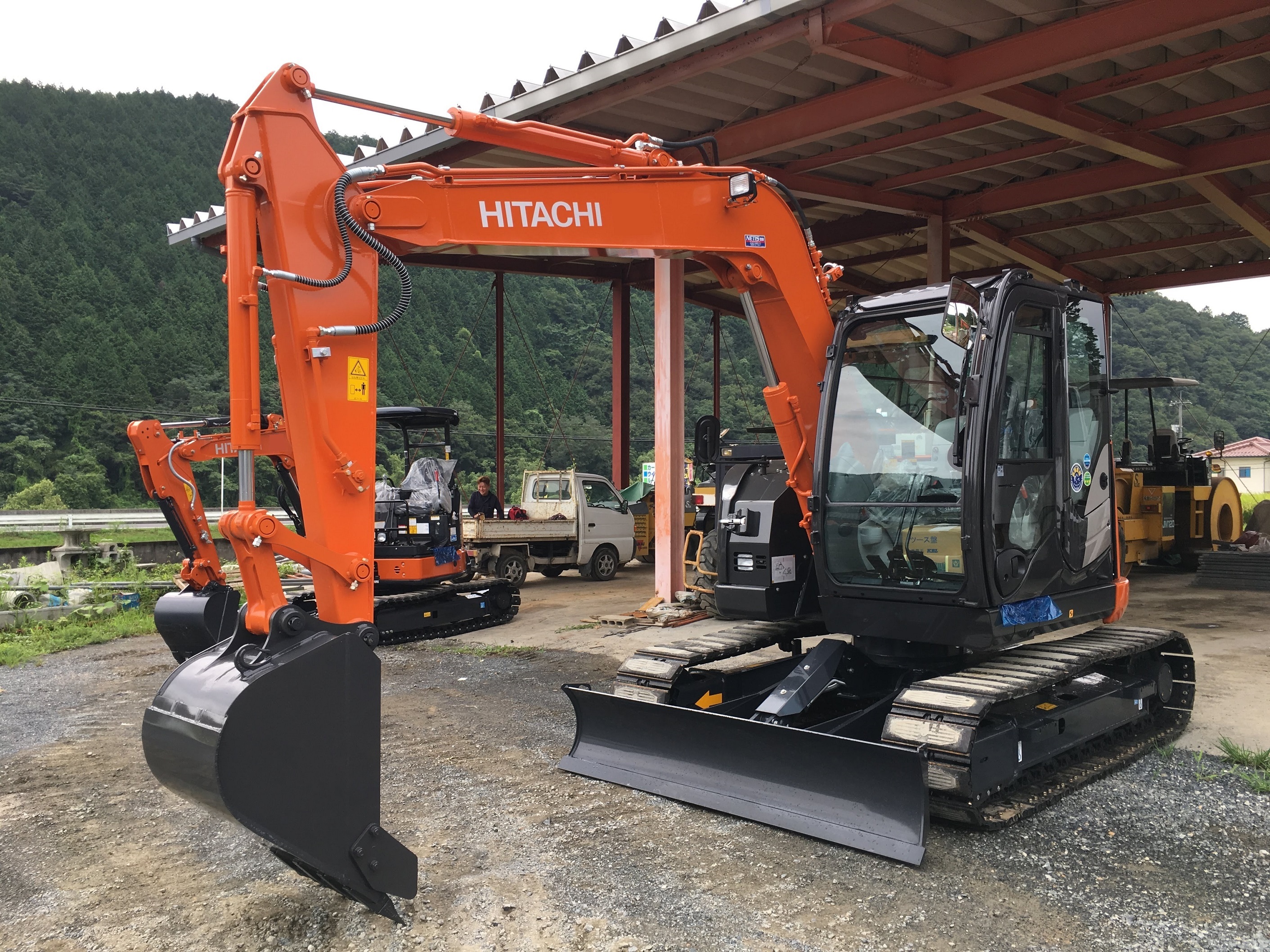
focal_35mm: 29
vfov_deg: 48.2
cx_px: 635
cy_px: 476
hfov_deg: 61.7
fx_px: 1064
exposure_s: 1/370
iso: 25
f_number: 2.2
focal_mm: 4.15
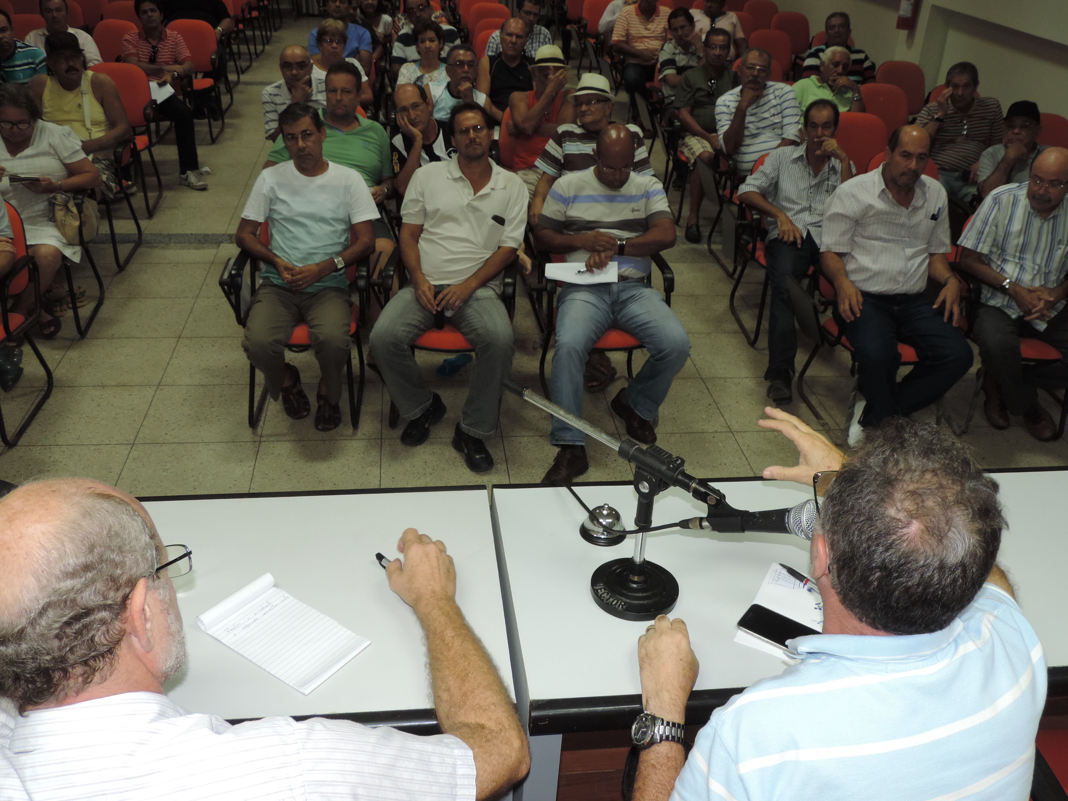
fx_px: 1018
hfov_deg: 55.4
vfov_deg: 42.9
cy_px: 400
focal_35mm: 33
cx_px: 534
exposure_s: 1/30
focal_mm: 5.8
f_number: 3.2
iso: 200
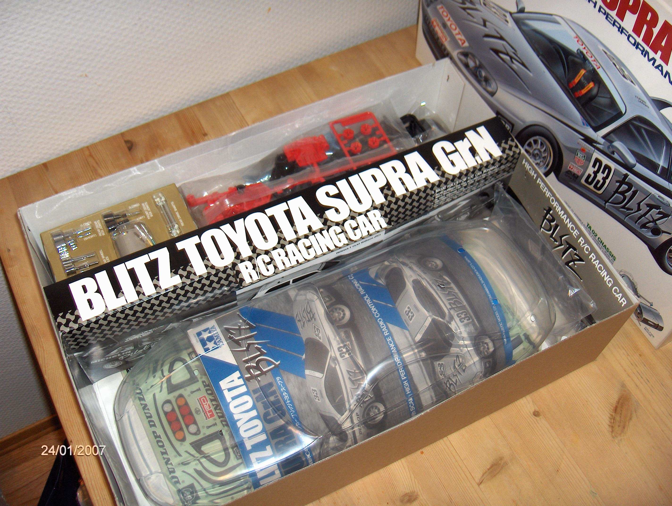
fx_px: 758
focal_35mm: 39
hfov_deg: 47.8
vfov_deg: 36.9
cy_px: 253
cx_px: 336
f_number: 2.8
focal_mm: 8
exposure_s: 1/60
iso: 100
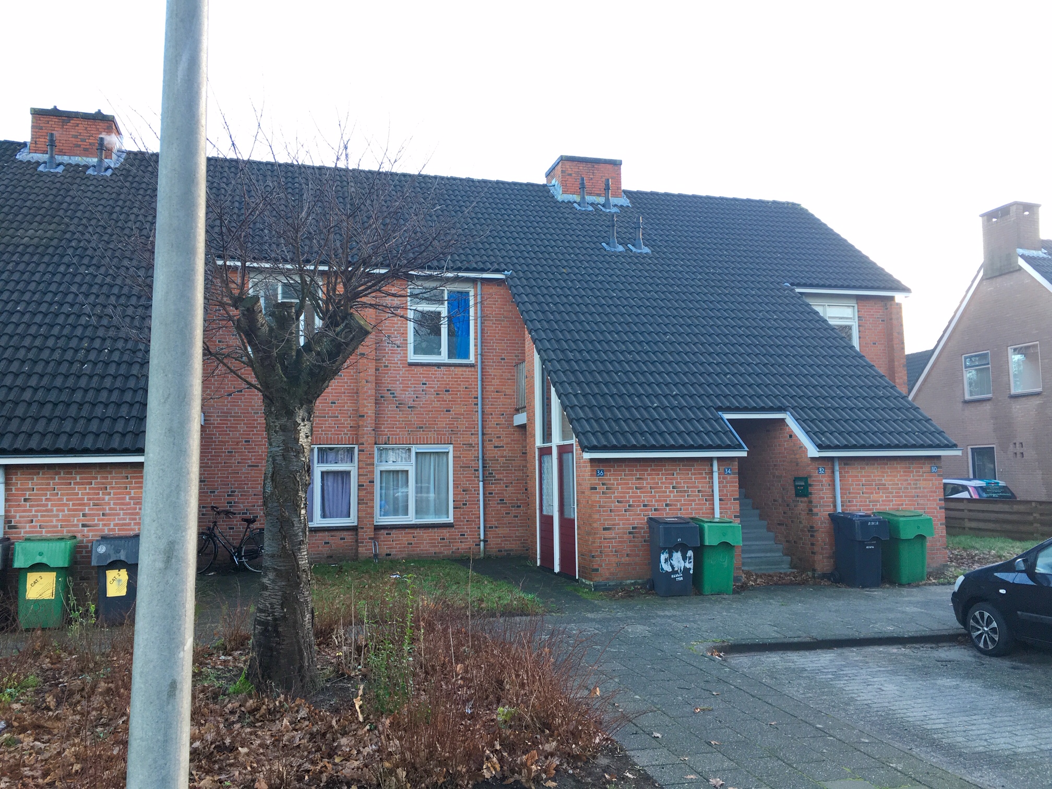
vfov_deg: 48.2
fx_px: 881
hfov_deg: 61.7
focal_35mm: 29
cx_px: 526
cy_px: 394
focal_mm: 4.15
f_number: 2.2
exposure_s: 1/100
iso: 40
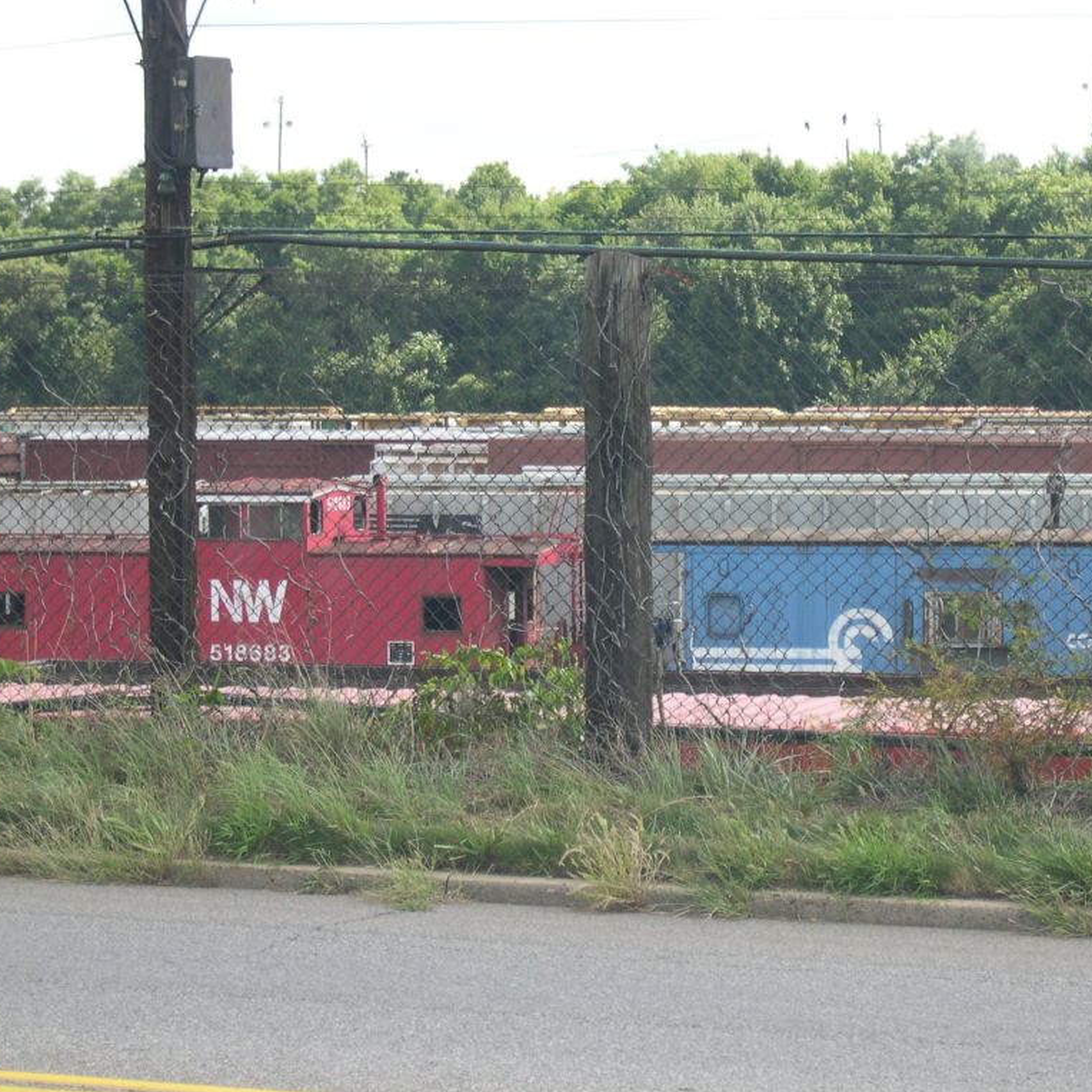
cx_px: 642
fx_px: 4818
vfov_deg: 12.9
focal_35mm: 135
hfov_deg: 12.9
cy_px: 546
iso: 100
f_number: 4.9
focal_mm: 24
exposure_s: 1/112
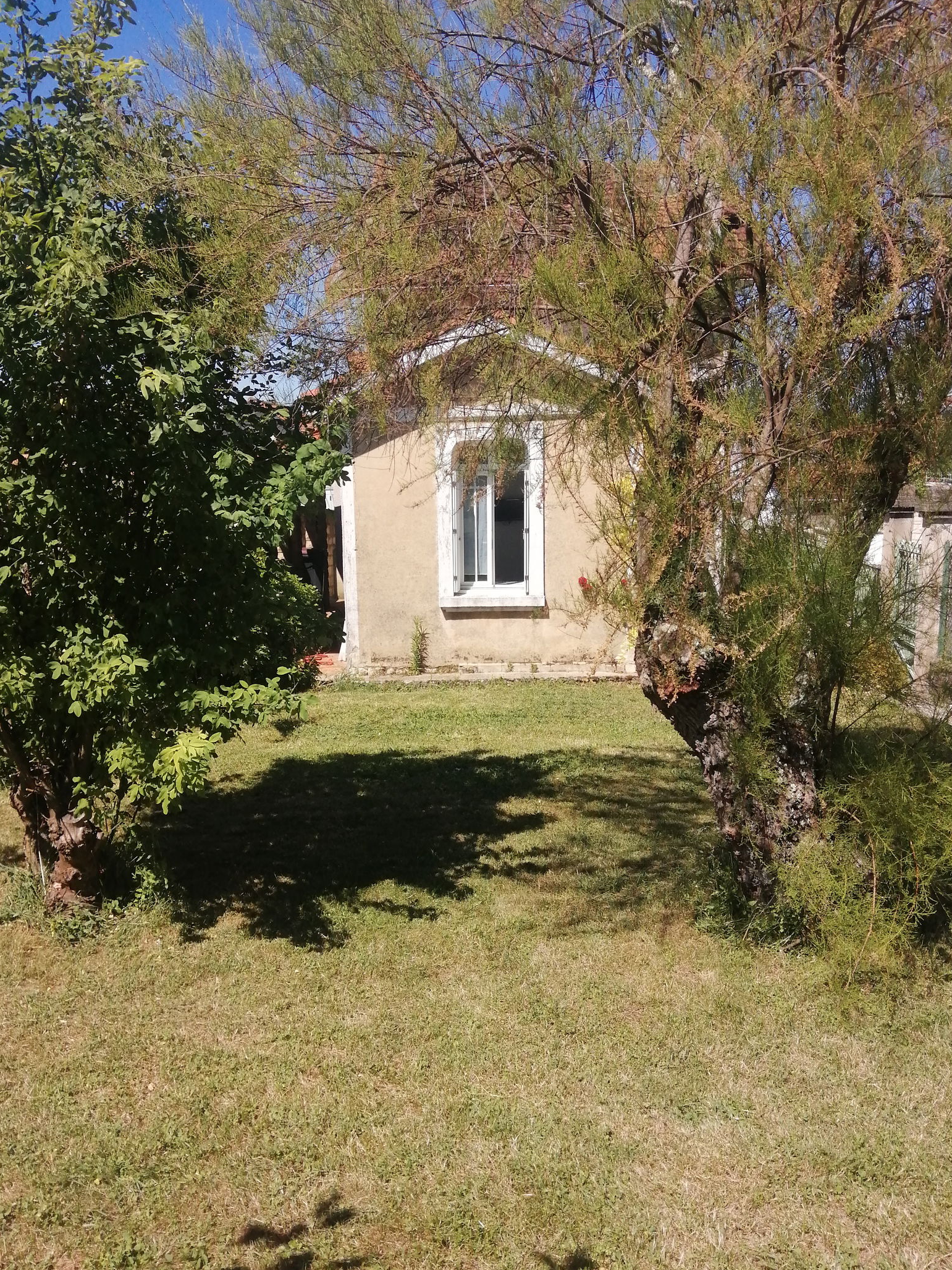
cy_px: 650
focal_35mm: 27
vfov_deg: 65.3
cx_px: 471
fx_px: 990
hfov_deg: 51.4
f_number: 1.8
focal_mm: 3.46
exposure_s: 1/1664
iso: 50
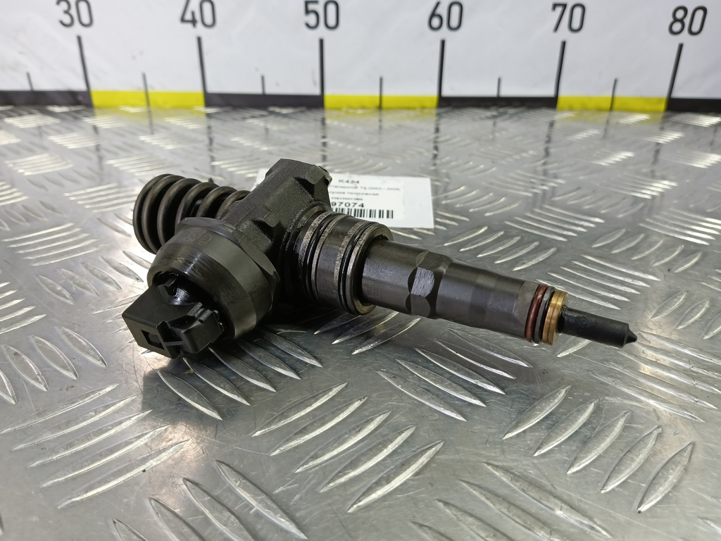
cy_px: 270
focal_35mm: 23
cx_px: 360
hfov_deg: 73.9
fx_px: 479
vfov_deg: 58.9
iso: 153
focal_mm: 4.11
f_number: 1.6
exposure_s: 1/50
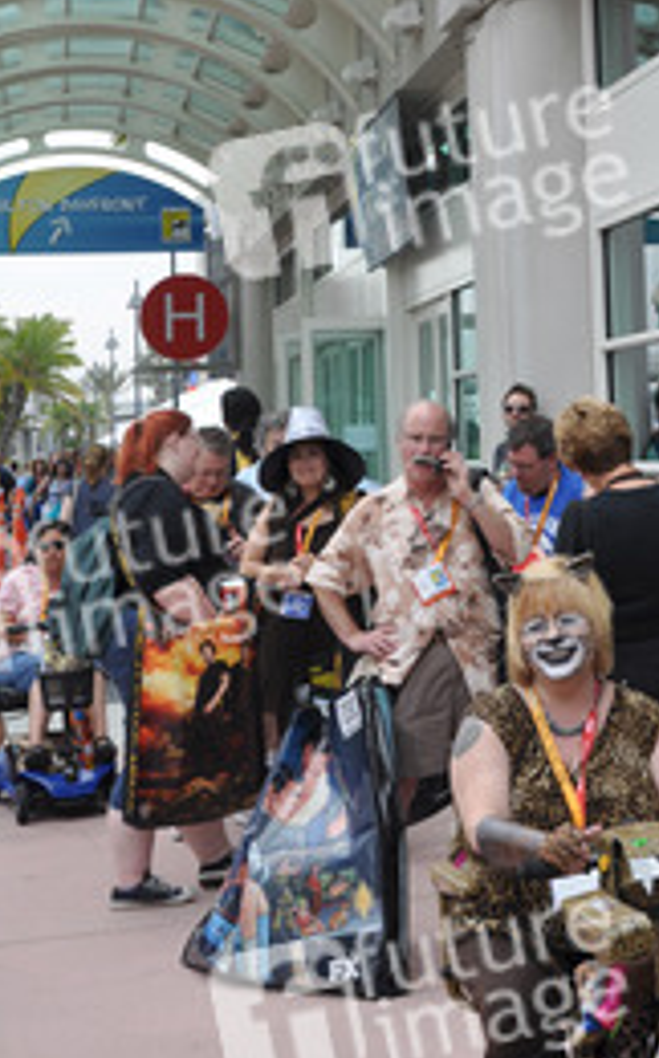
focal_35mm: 66
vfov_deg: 30.9
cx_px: 539
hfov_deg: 19.4
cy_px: 387
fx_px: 1901
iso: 200
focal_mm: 28
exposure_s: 1/250
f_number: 8
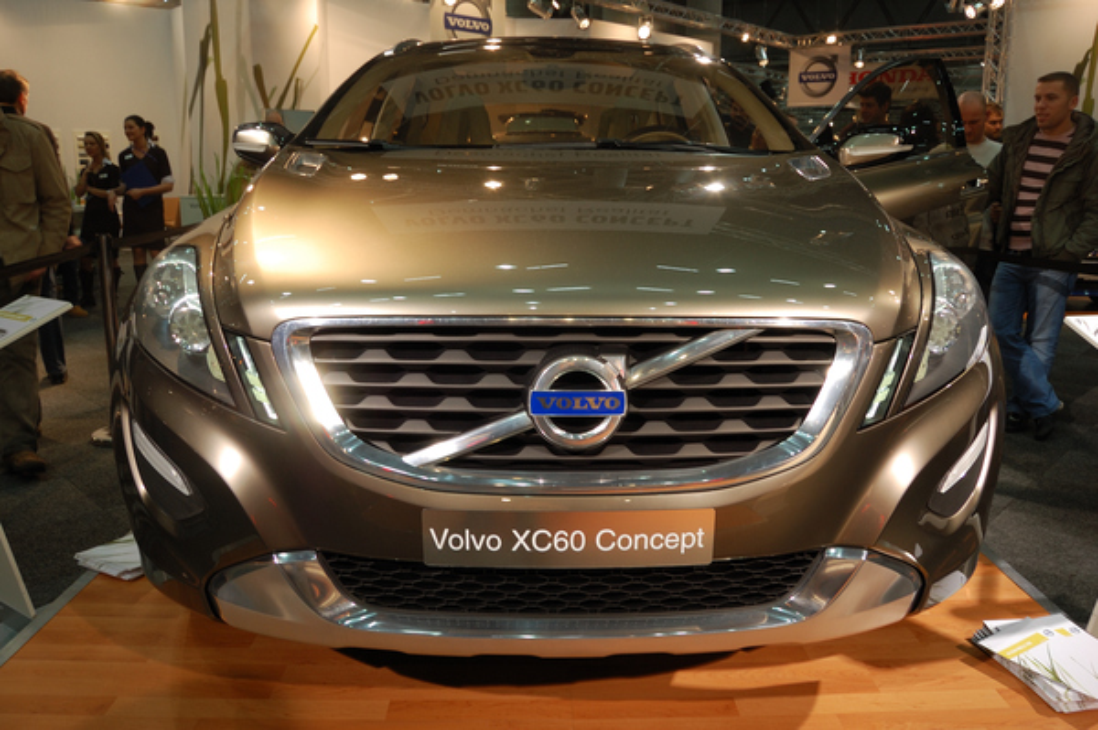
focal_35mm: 27
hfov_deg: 67.4
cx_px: 549
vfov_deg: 47.9
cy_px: 365
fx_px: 823
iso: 200
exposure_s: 1/25
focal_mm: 18
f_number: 7.1
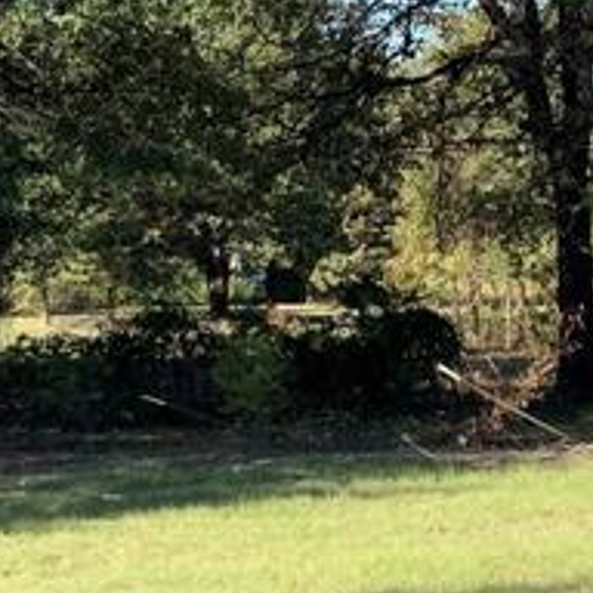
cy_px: 37
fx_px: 2655
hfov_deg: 12.7
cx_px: 346
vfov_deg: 12.6
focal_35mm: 137
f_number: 1.8
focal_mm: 3
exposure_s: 1/613
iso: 16
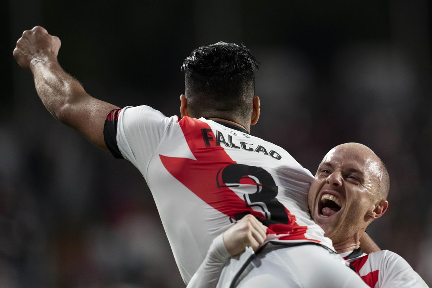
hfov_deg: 5.2
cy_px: 144
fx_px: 4800
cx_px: 216
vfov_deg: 3.4
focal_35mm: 400
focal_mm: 400
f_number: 2.8
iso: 2500
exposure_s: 1/2000
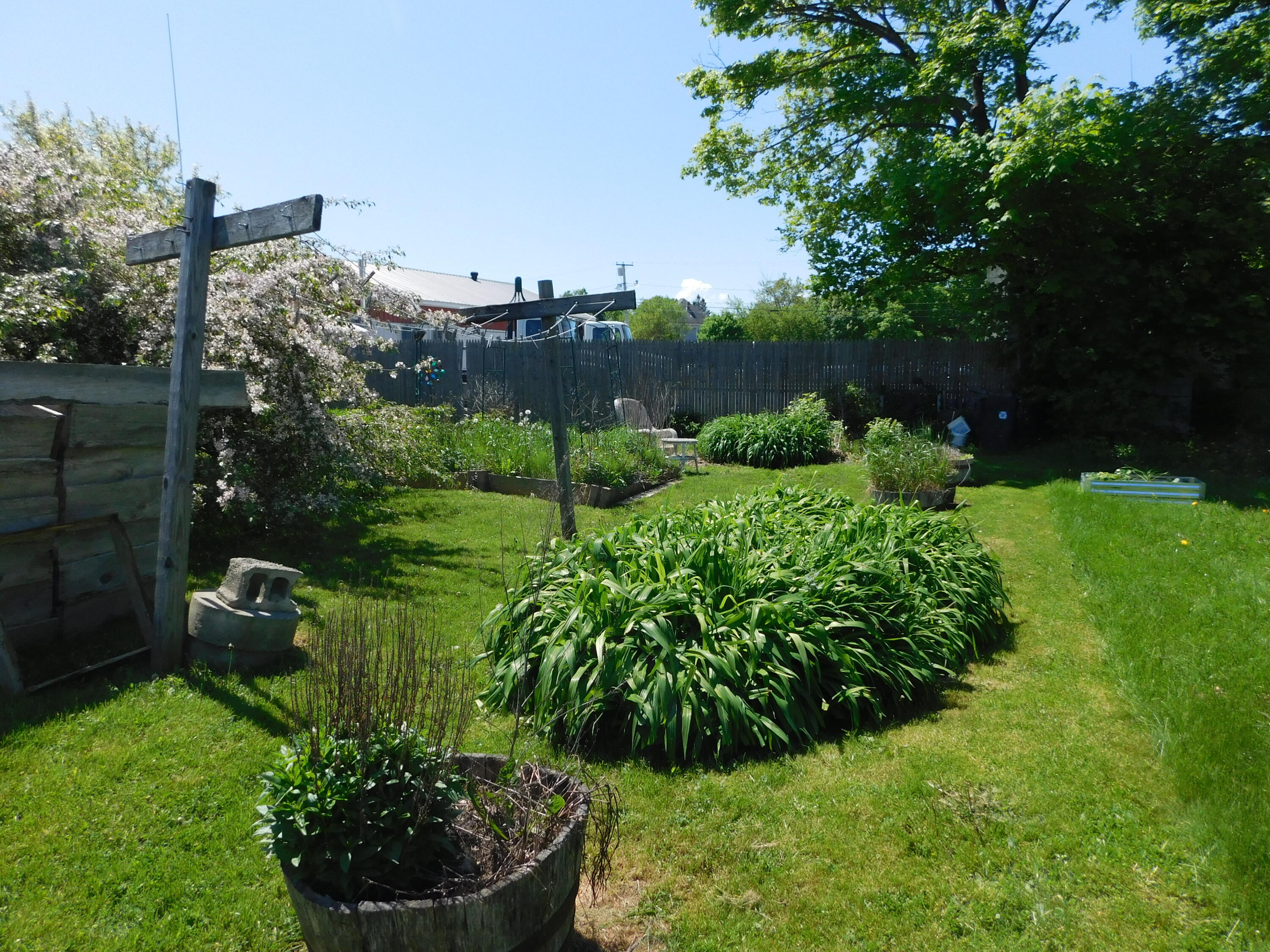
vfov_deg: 58.9
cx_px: 635
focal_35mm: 23
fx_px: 844
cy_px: 476
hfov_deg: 73.9
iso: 125
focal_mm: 4
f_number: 6
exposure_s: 1/400
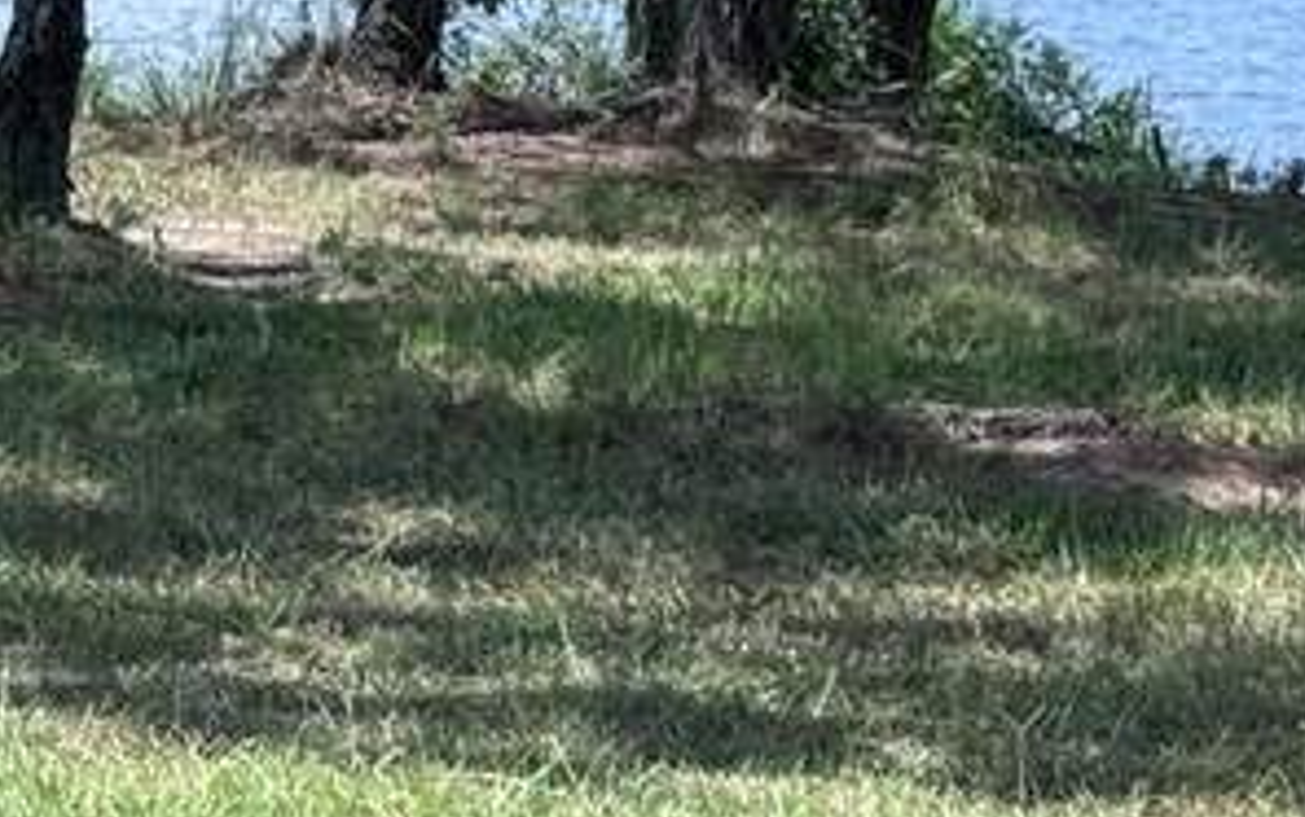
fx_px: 7793
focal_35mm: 219
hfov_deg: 9.5
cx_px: -220
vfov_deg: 5.9
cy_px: -751
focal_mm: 6.76
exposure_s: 1/2833
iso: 64
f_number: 1.78
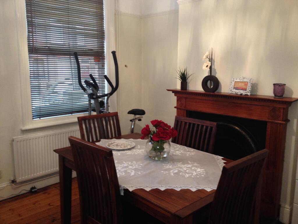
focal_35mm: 35
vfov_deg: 40.7
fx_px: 301
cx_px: 149
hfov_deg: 52.6
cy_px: 112
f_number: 2.4
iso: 125
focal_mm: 4.28
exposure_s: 1/20
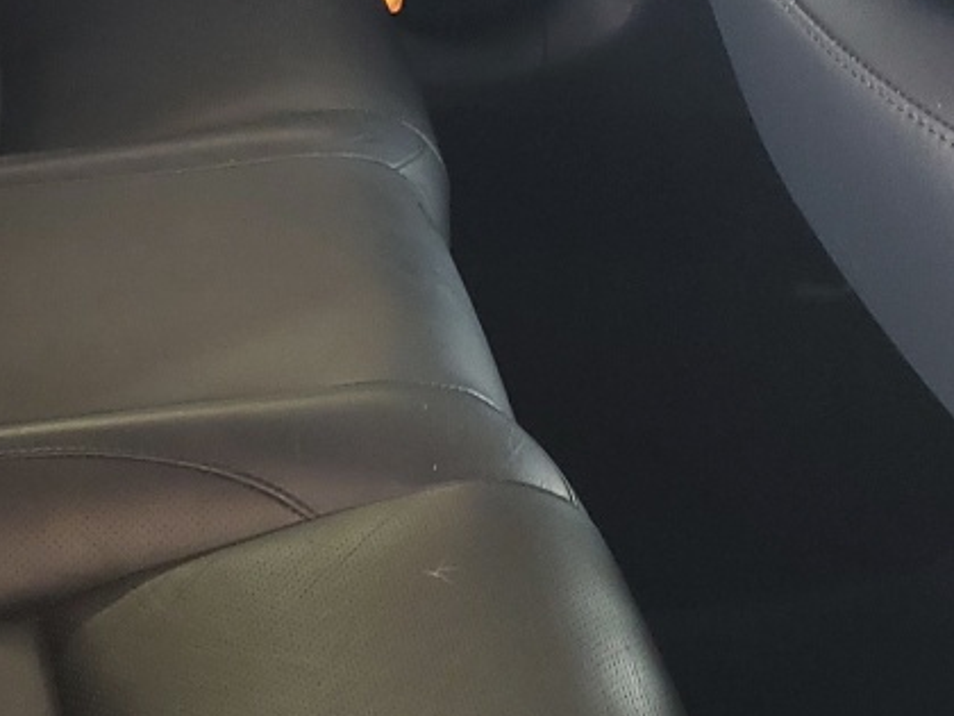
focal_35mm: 99
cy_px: 91
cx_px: 154
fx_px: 2728
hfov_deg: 19.6
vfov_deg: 14.8
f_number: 1.5
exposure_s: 1/60.2
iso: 57
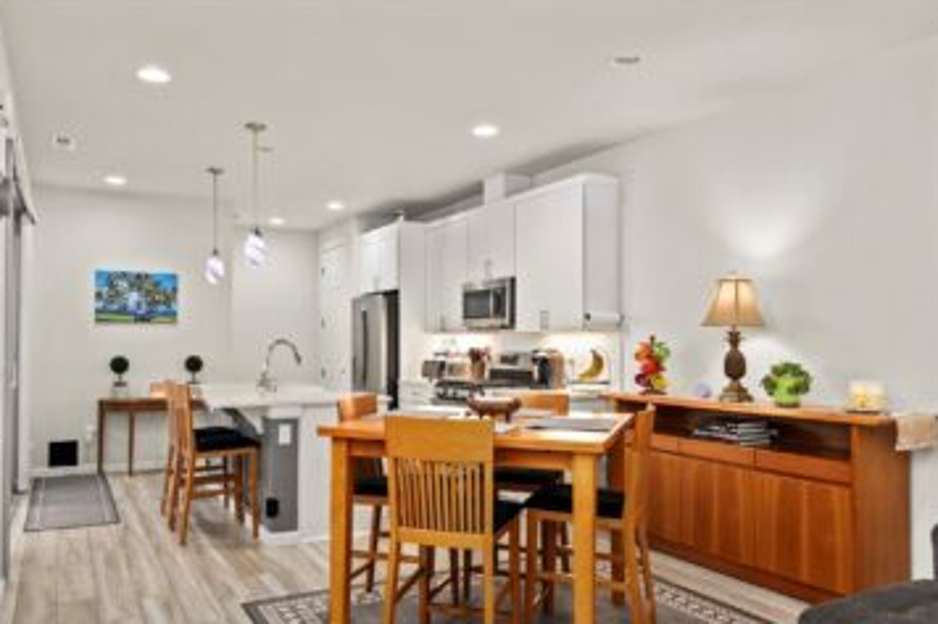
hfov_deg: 67.3
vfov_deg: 47.8
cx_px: 424
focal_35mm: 27
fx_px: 703
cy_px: 346
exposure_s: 1/8
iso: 1000
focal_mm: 24
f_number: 6.7
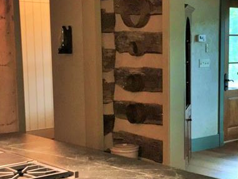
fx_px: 536
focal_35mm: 78
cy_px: 131
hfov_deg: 24.7
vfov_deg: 18.8
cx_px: 185
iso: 80
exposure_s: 1/16
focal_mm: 4.15
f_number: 2.2
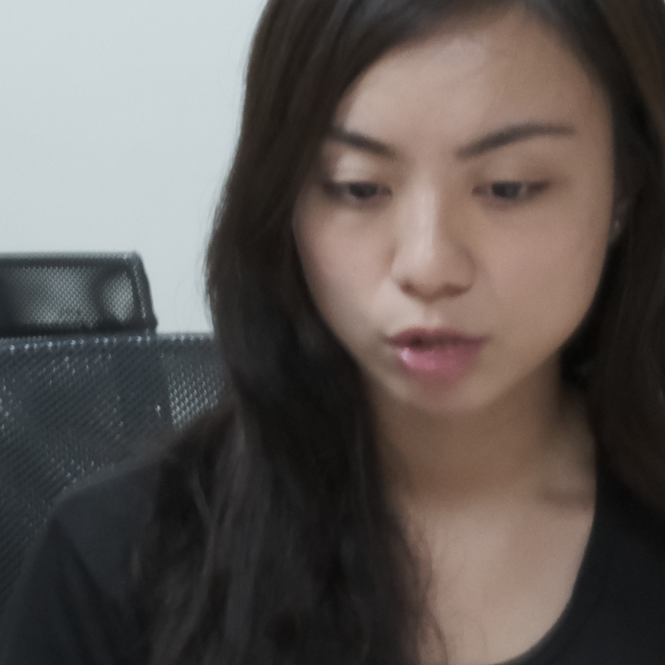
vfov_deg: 10.9
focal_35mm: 160
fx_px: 3478
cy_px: 316
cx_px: -107
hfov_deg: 10.8
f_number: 22
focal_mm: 32.9
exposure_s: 1/3.5
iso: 3200
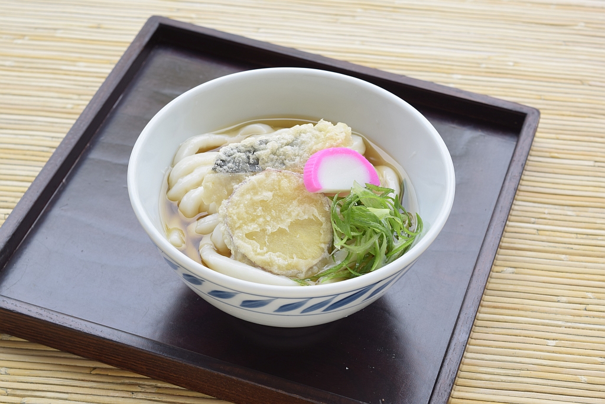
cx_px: 302
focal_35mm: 82
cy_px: 202
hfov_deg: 24.6
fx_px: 1387
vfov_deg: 16.6
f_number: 8
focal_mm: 55
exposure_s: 1/30
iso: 100
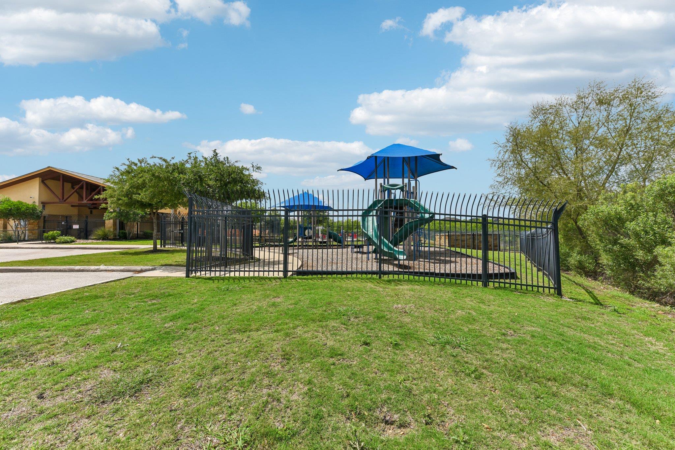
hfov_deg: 104.3
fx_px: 262
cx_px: 338
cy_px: 225
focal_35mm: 14
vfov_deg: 81.2
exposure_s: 1/500
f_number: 8
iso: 100
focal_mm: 14
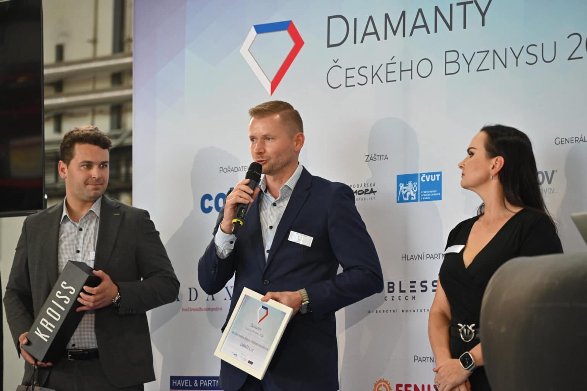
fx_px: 1956
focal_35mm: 120
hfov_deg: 17.1
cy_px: 196
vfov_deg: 11.4
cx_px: 294
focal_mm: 120
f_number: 4
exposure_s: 1/250
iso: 800
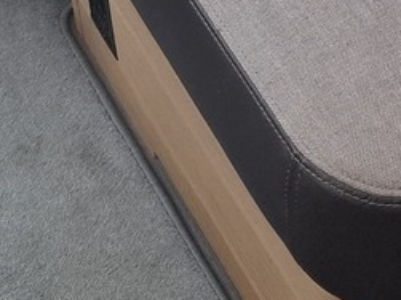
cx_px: 383
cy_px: -354
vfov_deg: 10.1
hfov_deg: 14.7
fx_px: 1528
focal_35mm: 132
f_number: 1.8
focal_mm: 5.54
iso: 200
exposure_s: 1/100
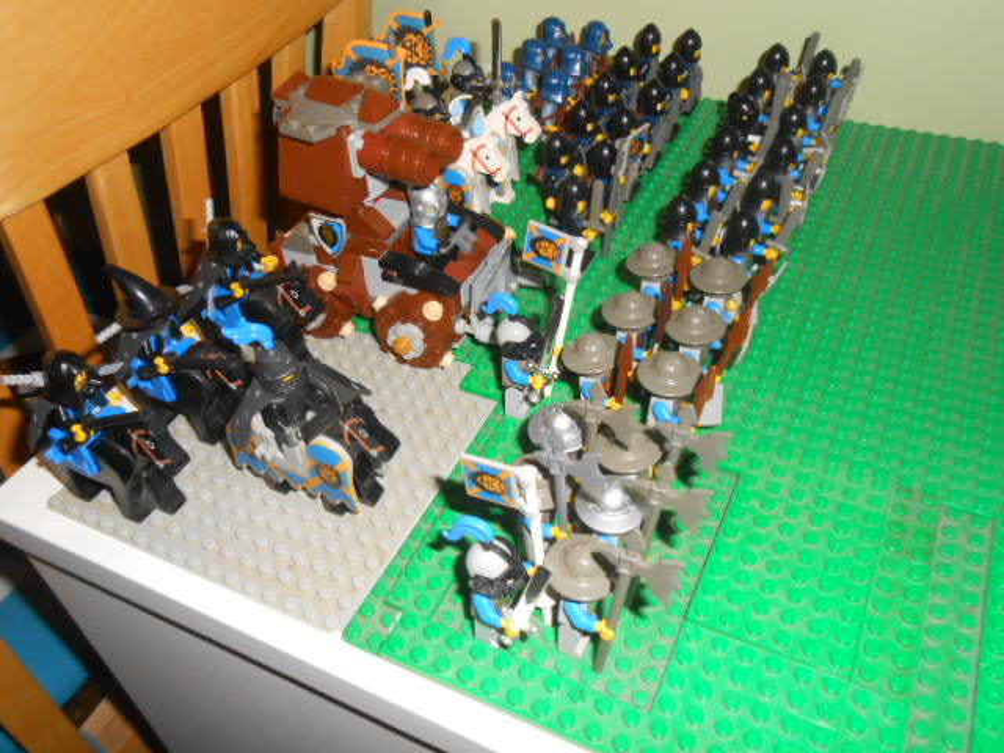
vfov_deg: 46.8
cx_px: 502
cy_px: 376
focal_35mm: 30
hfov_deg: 60.0
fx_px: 870
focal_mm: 5.3
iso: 320
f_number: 11.9
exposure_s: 1/25
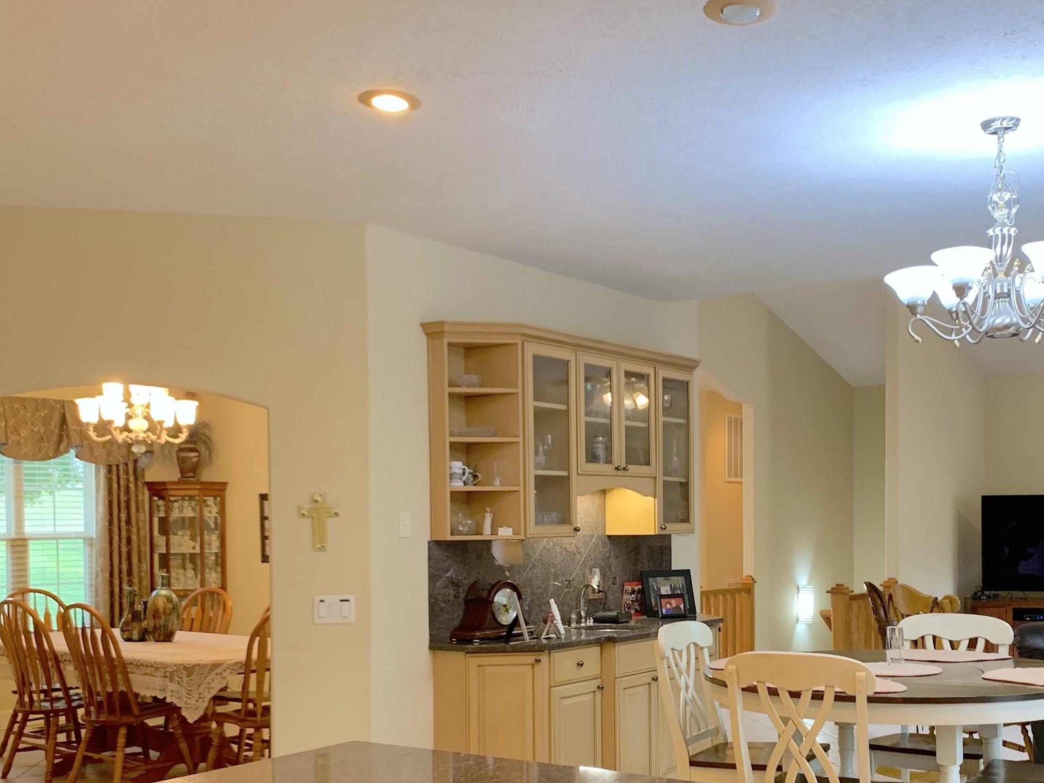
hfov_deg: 46.4
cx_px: 646
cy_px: 547
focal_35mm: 40
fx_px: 1206
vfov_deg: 35.5
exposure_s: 1/60
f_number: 1.8
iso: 125
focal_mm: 4.25
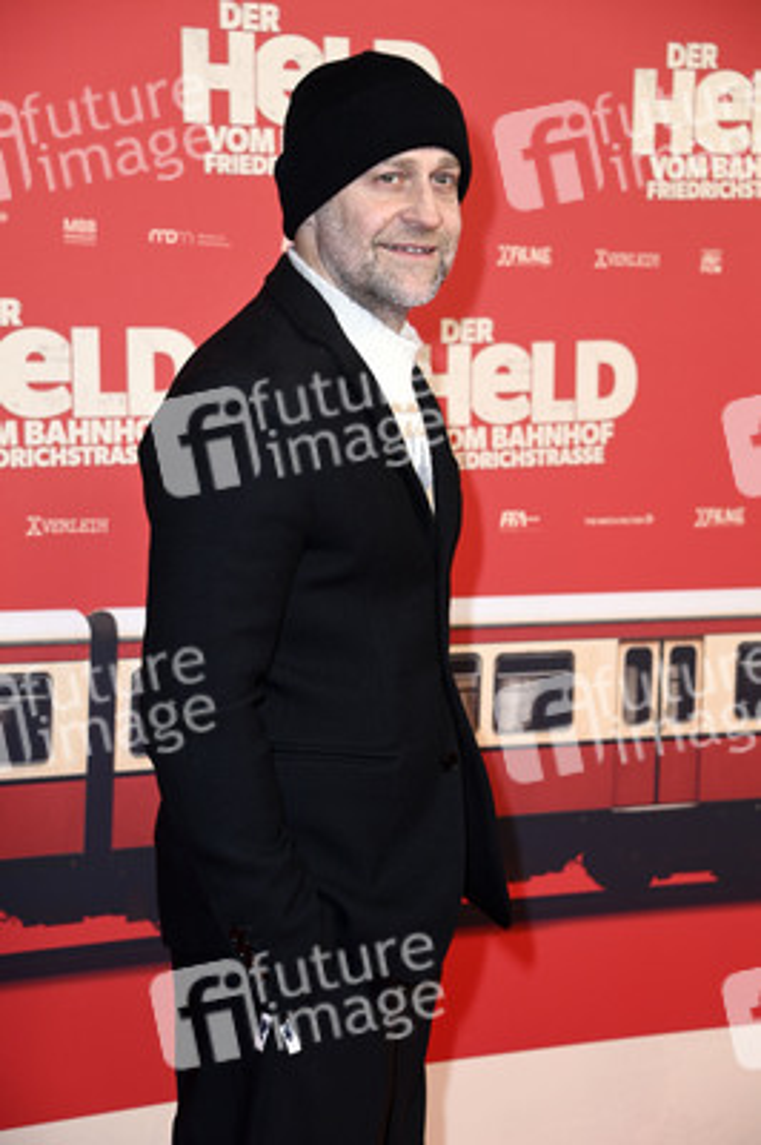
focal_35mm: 92
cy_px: 572
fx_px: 2922
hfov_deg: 14.8
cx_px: 380
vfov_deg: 22.2
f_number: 5.6
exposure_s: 1/200
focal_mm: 92
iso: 640
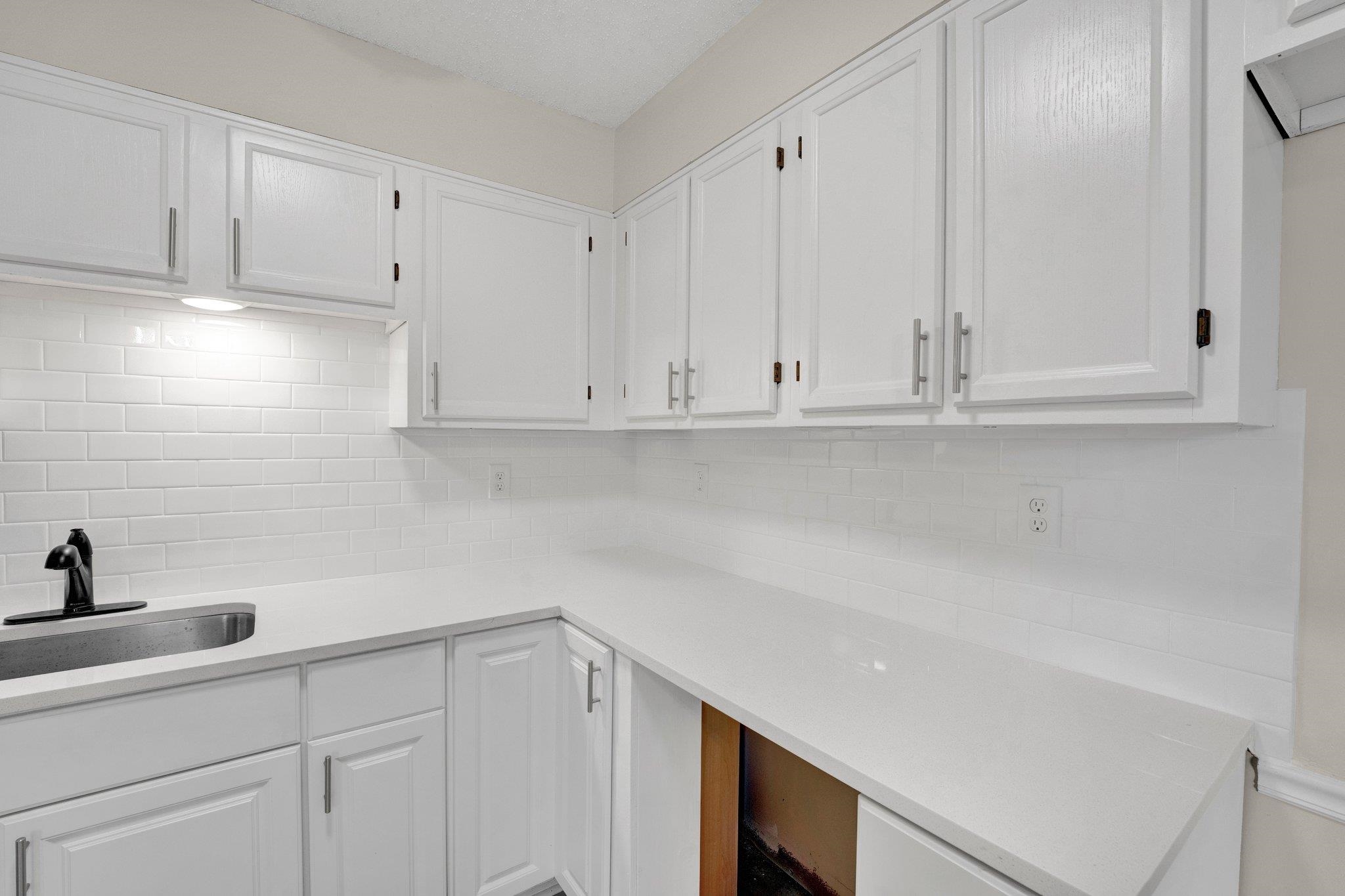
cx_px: 672
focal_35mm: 15
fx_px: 568
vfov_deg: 76.6
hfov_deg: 99.7
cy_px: 448
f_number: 8
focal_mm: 15.2
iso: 1000
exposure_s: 1/80
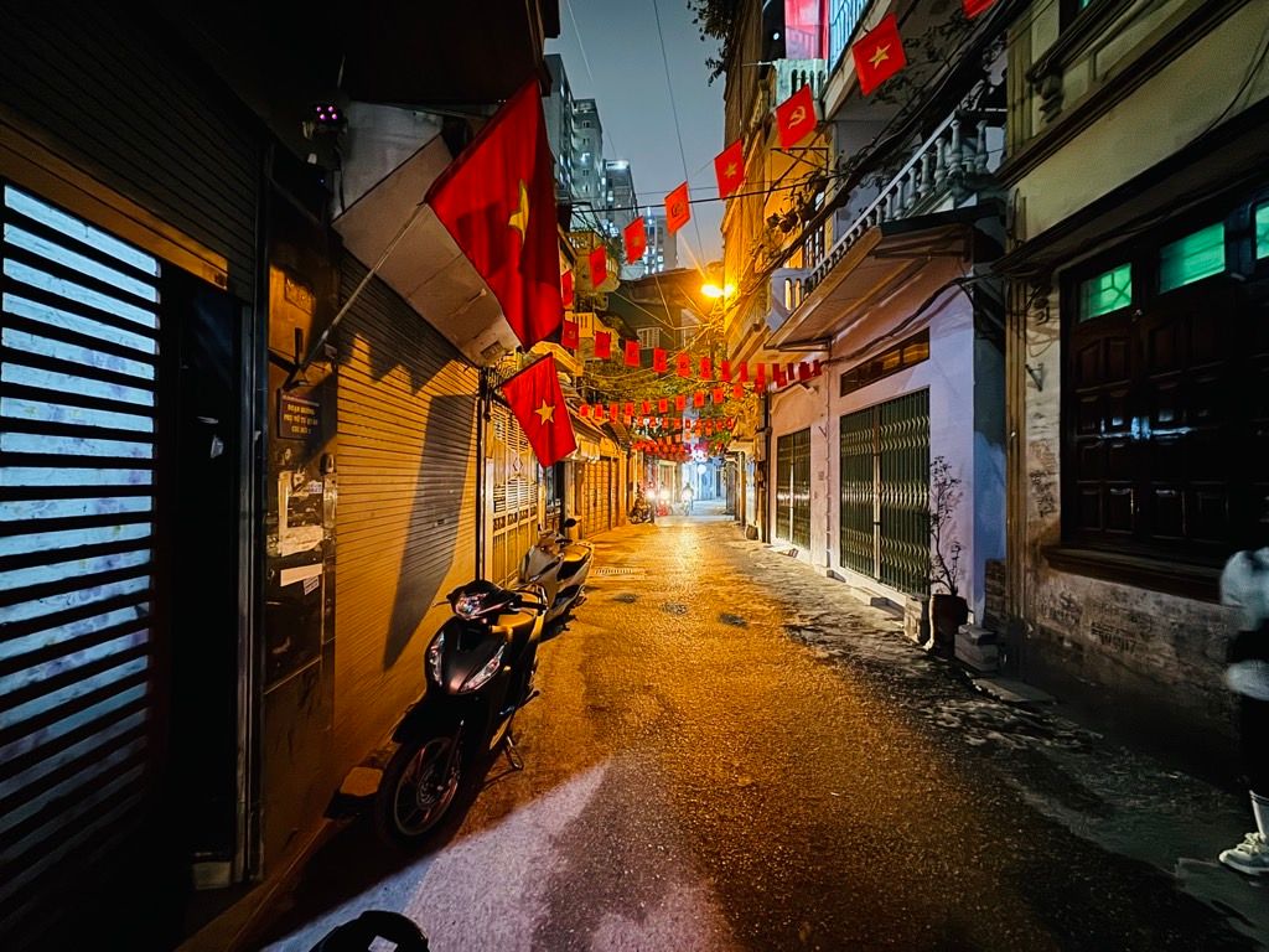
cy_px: 476
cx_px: 634
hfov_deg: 102.1
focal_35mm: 14
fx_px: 513
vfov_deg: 85.7
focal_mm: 2.22
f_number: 2.2
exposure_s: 1/8
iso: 1000
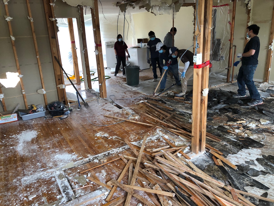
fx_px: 222
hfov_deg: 63.4
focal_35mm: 28
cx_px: 137
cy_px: 103
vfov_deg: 49.7
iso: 40
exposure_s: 1/30
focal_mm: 3.99
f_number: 1.8
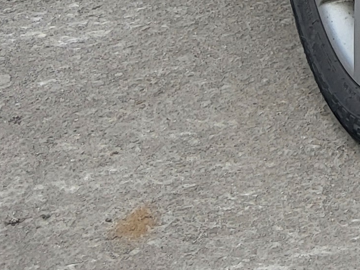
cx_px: 741
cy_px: -422
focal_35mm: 144
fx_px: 1498
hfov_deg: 12.1
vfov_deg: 9.1
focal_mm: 3.98
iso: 12
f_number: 1.8
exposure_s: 1/380
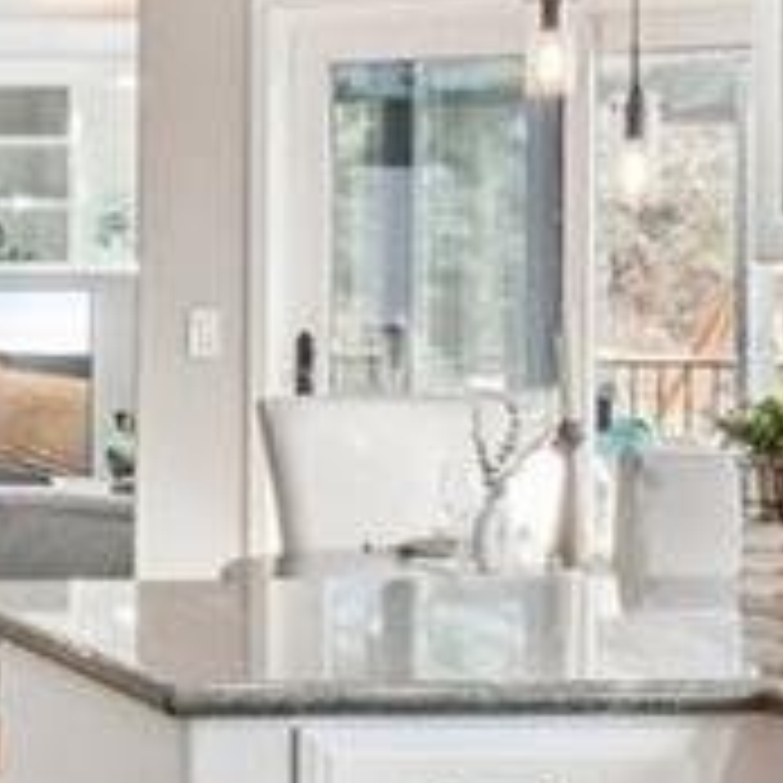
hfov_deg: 13.0
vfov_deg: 14.9
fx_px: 2994
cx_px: -760
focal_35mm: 117
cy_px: 360
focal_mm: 10
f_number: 8
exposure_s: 1/30
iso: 400
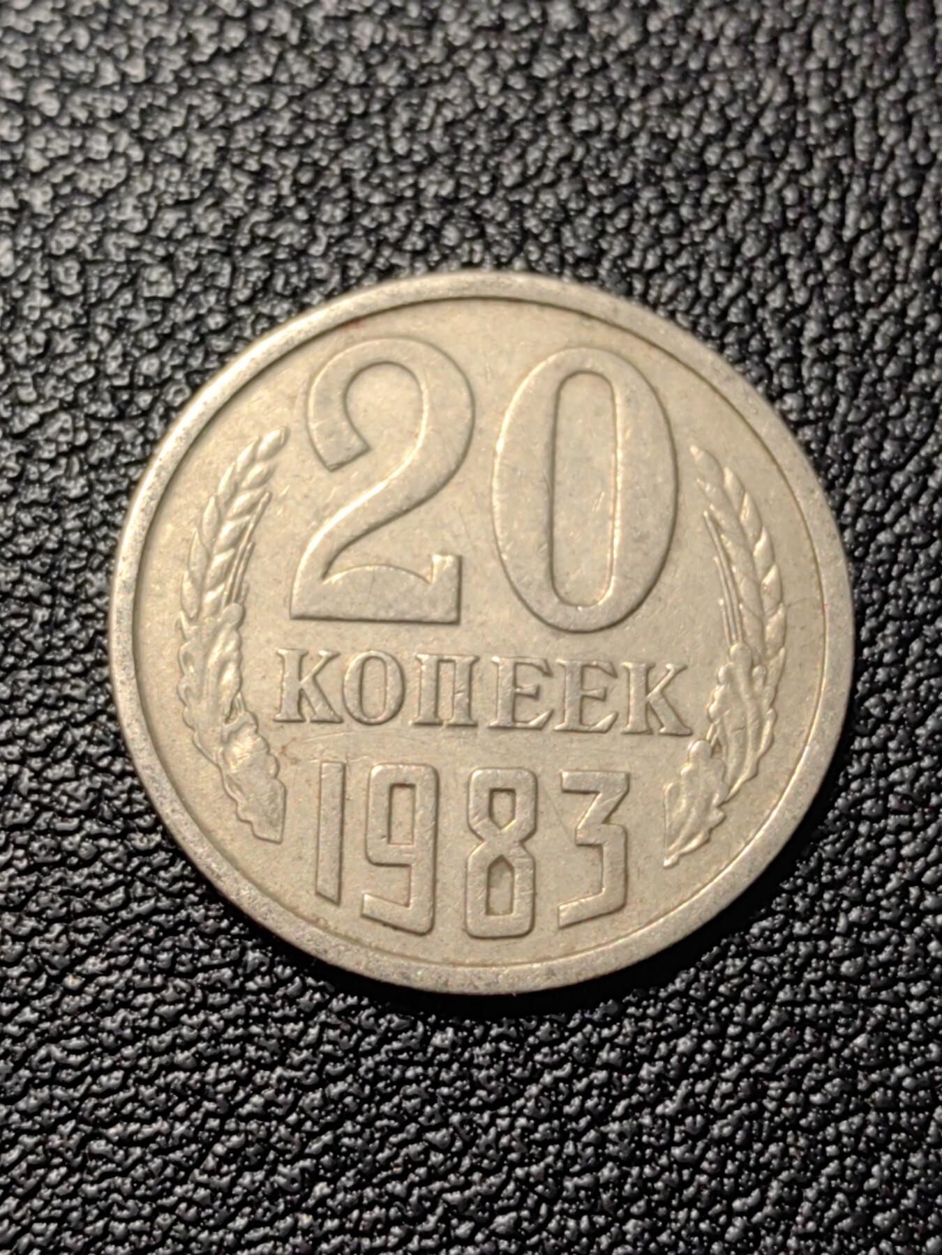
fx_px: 2903
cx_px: 471
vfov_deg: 24.4
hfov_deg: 18.4
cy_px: 628
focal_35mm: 80
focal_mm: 5.75
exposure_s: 1/114
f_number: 2
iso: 50
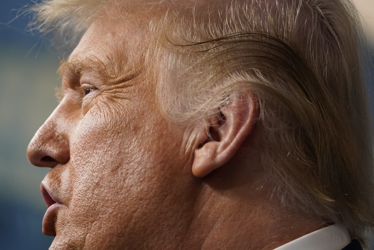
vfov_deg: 3.5
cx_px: 187
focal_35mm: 397
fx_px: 4124
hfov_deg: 5.2
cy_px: 125
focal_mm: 397
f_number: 6.3
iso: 5000
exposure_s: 1/500
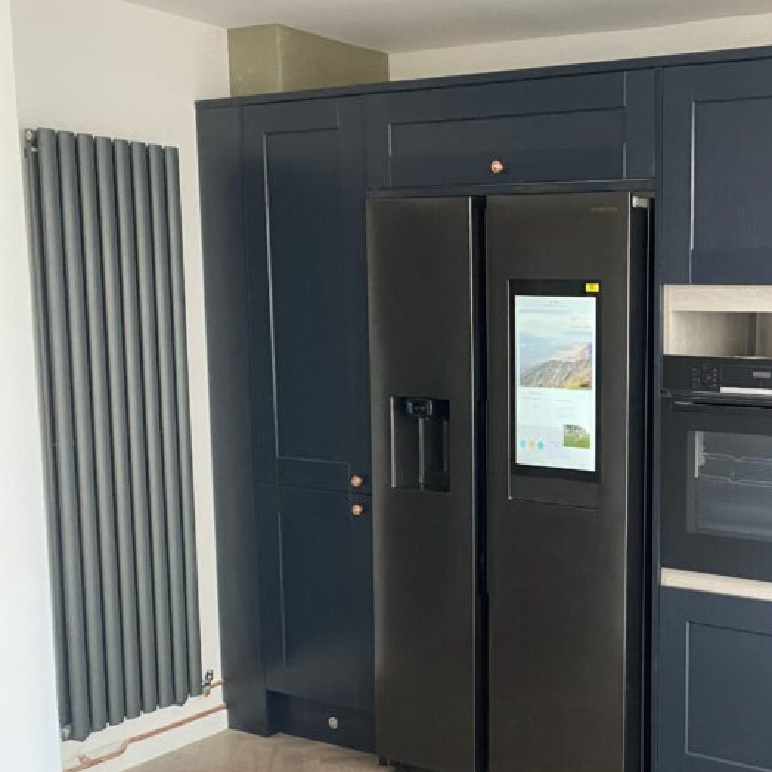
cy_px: 461
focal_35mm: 45
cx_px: 700
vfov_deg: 37.4
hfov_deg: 35.3
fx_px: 1135
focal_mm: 4.25
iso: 400
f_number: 1.8
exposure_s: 1/60
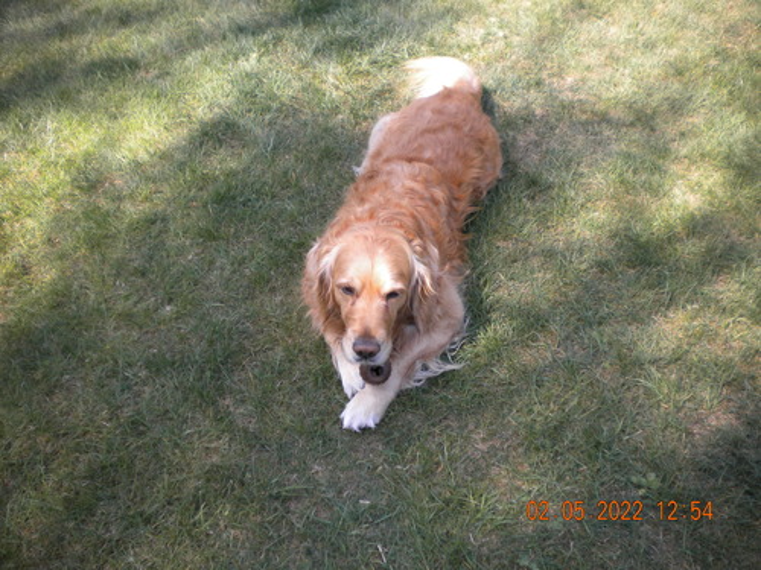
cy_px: 285
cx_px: 380
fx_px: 769
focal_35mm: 35
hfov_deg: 52.6
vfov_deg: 40.7
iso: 80
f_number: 3.1
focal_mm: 6.3
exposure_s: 1/234
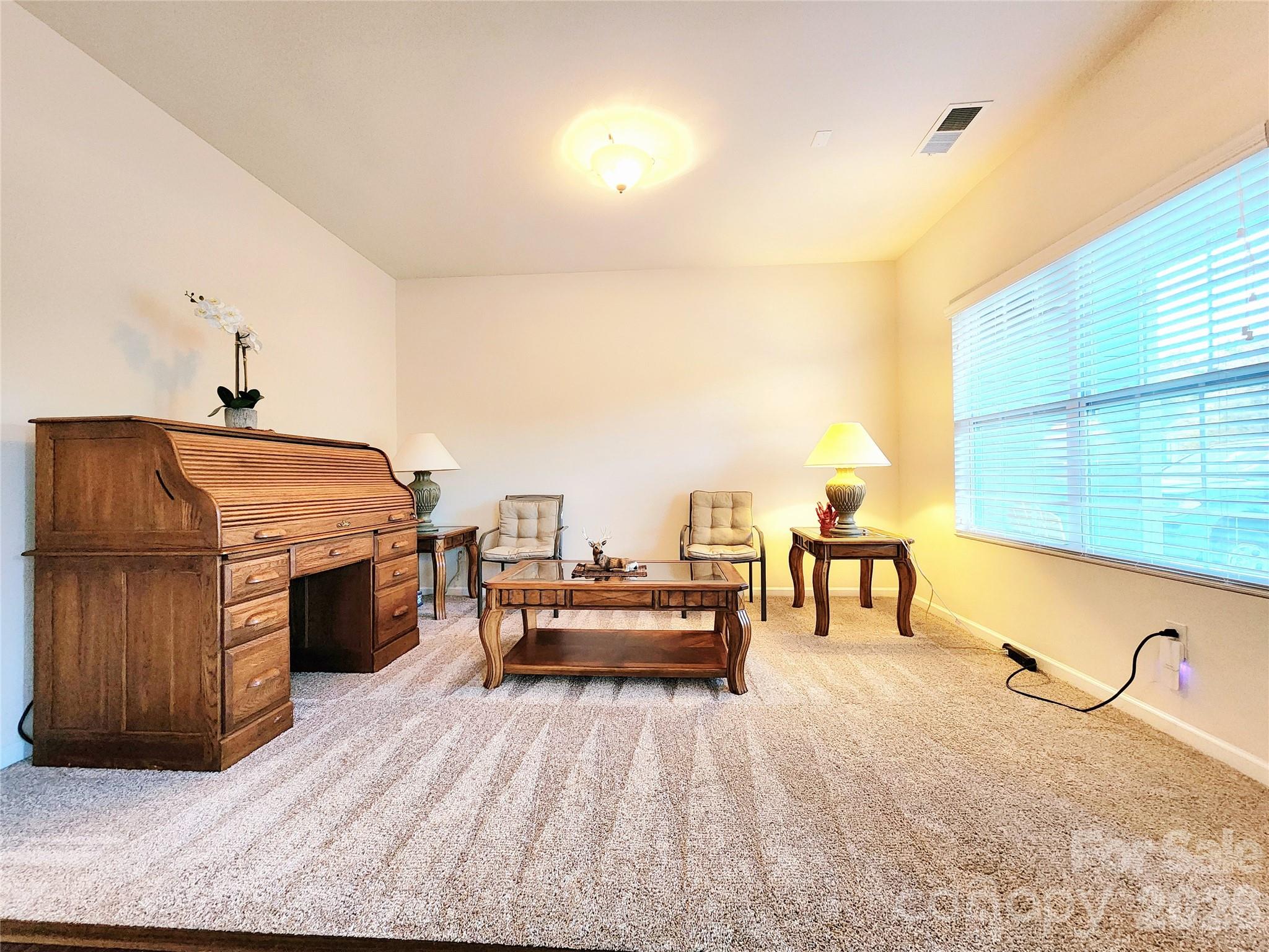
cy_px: 476
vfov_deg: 89.9
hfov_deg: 106.2
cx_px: 634
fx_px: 477
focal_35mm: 13
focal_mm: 2.2
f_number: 2.2
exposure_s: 1/60.2
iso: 400
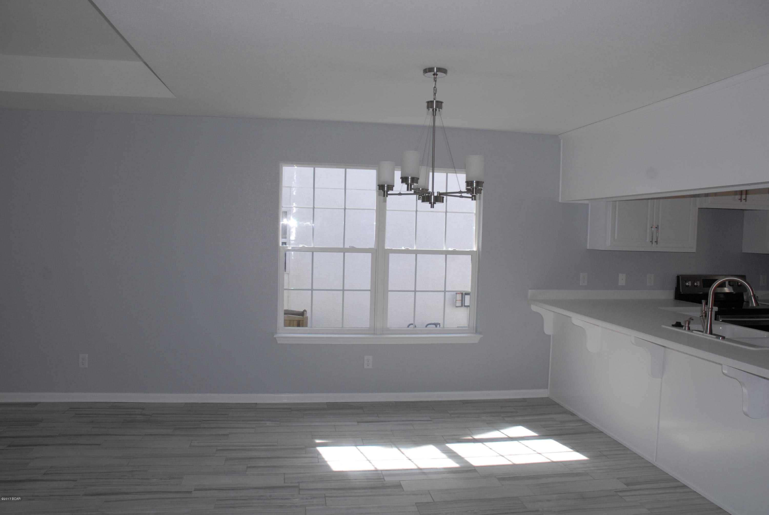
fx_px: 577
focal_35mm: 27
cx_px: 384
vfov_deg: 48.0
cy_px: 258
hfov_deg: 67.3
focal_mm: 18
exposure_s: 1/250
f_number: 7.1
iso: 400
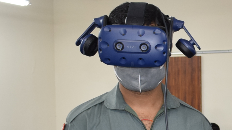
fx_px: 578
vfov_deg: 12.6
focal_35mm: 94
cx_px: 283
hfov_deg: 21.0
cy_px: 149
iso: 800
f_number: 4.5
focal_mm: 18
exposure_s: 1/80
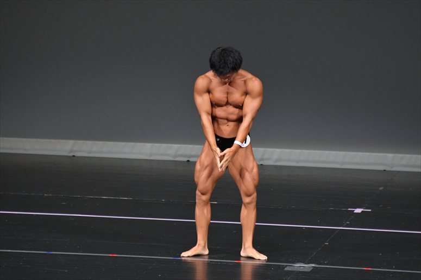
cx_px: 210
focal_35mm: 375
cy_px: 140
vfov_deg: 3.7
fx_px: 4383
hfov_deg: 5.5
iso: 4000
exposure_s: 1/400
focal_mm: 250
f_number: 5.6
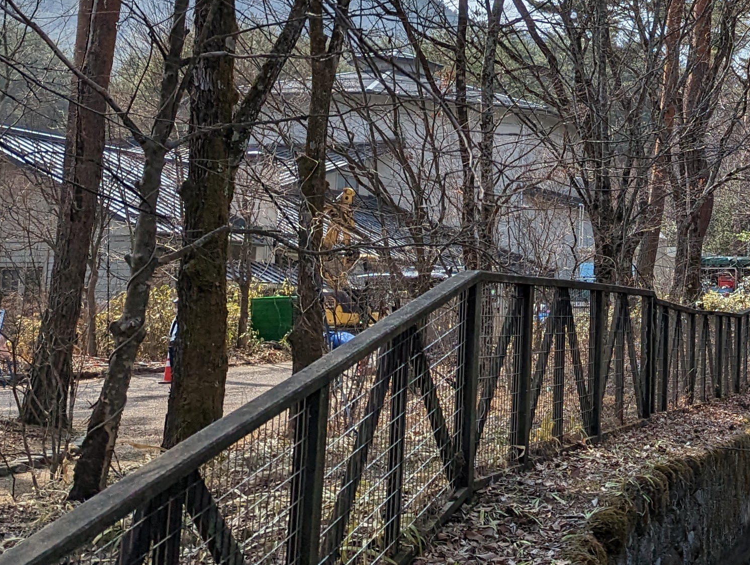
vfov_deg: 22.2
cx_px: 941
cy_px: 199
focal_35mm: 66
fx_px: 1432
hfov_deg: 25.7
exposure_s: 1/3145
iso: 43
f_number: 1.85
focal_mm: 6.81
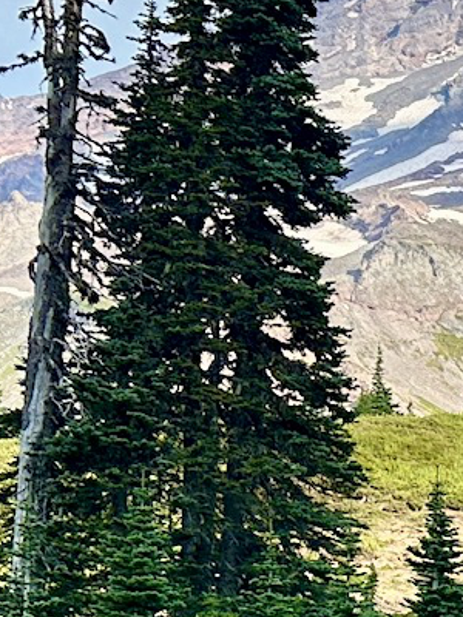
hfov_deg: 10.7
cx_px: 1017
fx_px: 2194
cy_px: 586
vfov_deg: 15.8
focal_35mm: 123
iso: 80
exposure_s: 1/3597
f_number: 1.8
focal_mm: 6.9
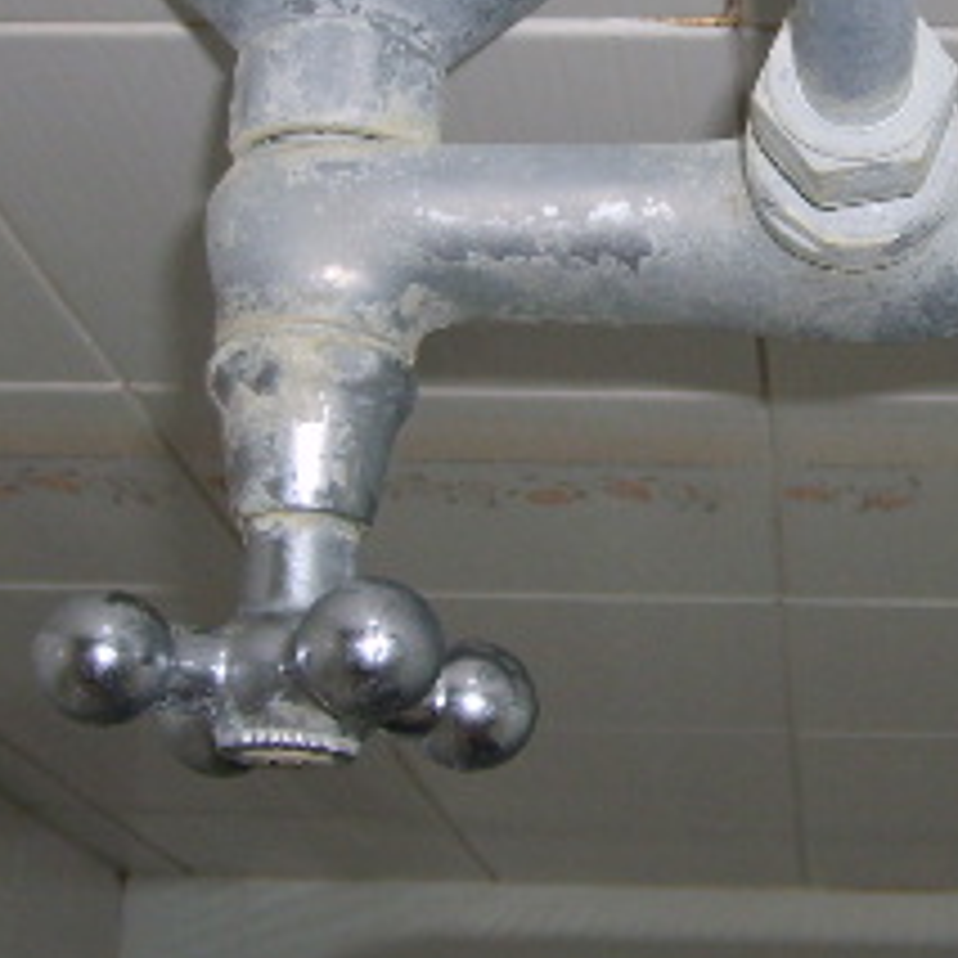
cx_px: 855
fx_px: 2912
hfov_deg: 18.4
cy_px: 301
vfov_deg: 18.6
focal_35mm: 93
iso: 100
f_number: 2.8
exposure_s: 1/45
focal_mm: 5.8
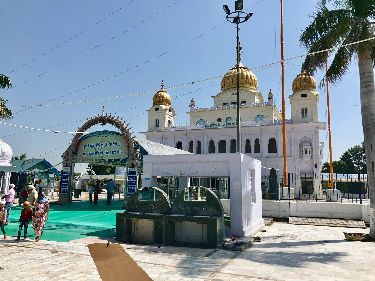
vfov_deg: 49.7
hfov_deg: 63.4
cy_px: 140
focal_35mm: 28
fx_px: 303
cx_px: 188
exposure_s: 1/3546
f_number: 1.8
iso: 20
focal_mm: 3.99
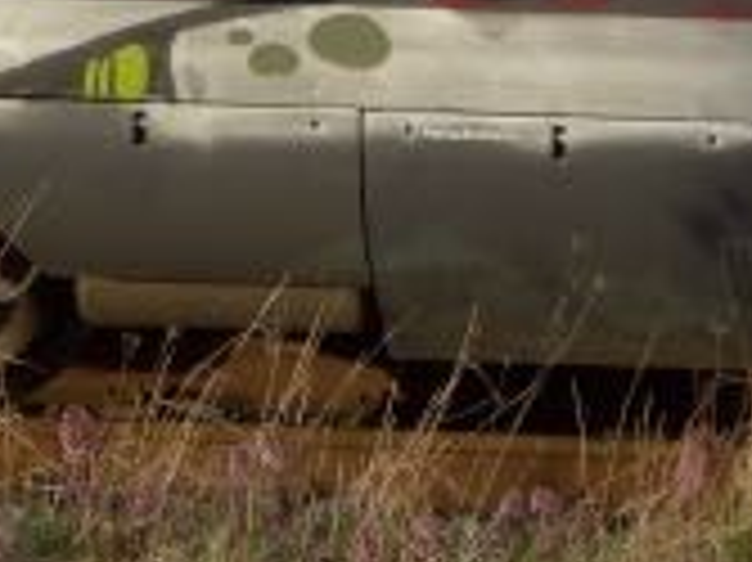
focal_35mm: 565
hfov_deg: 3.5
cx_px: 149
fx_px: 12265
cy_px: -227
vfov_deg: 2.6
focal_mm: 36.7
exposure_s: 1/125
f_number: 5.7
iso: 80
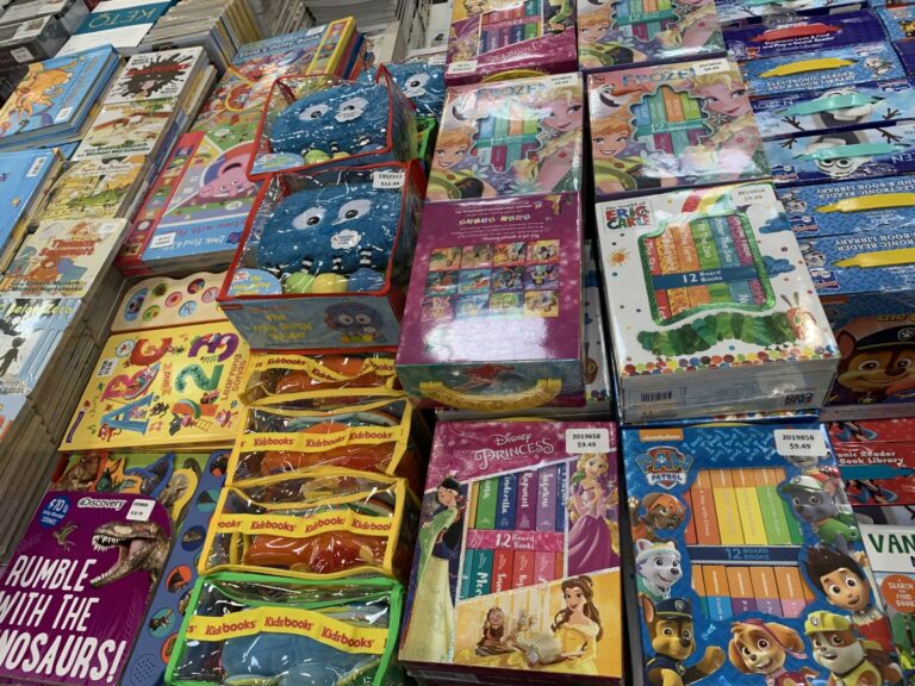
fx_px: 687
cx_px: 458
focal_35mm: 26
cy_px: 343
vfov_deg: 53.1
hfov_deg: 67.3
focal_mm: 4.25
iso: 64
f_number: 1.8
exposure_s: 1/120
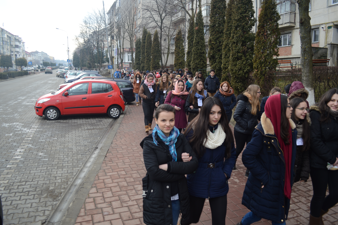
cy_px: 112
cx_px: 169
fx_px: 253
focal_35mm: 27
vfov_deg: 47.8
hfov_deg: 67.4
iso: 100
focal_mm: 18
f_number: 4
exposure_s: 1/160
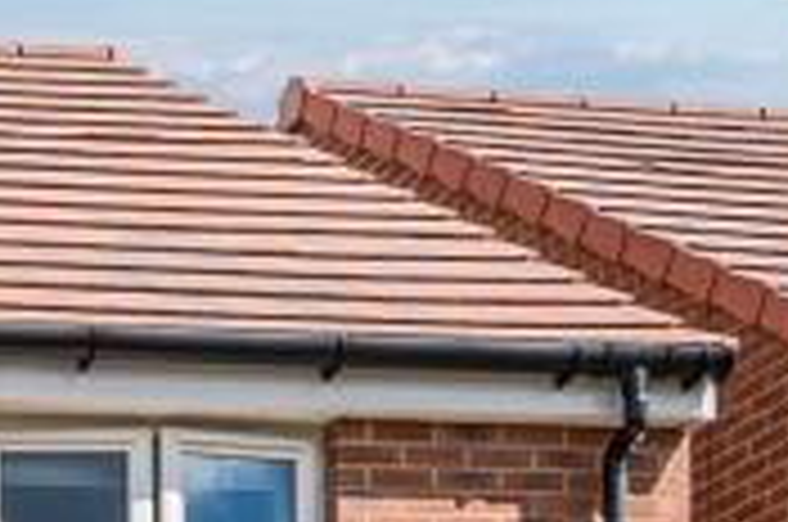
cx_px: -518
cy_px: 781
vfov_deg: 10.2
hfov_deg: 14.4
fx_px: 2818
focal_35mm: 129
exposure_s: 1/800
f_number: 8
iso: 400
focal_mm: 15
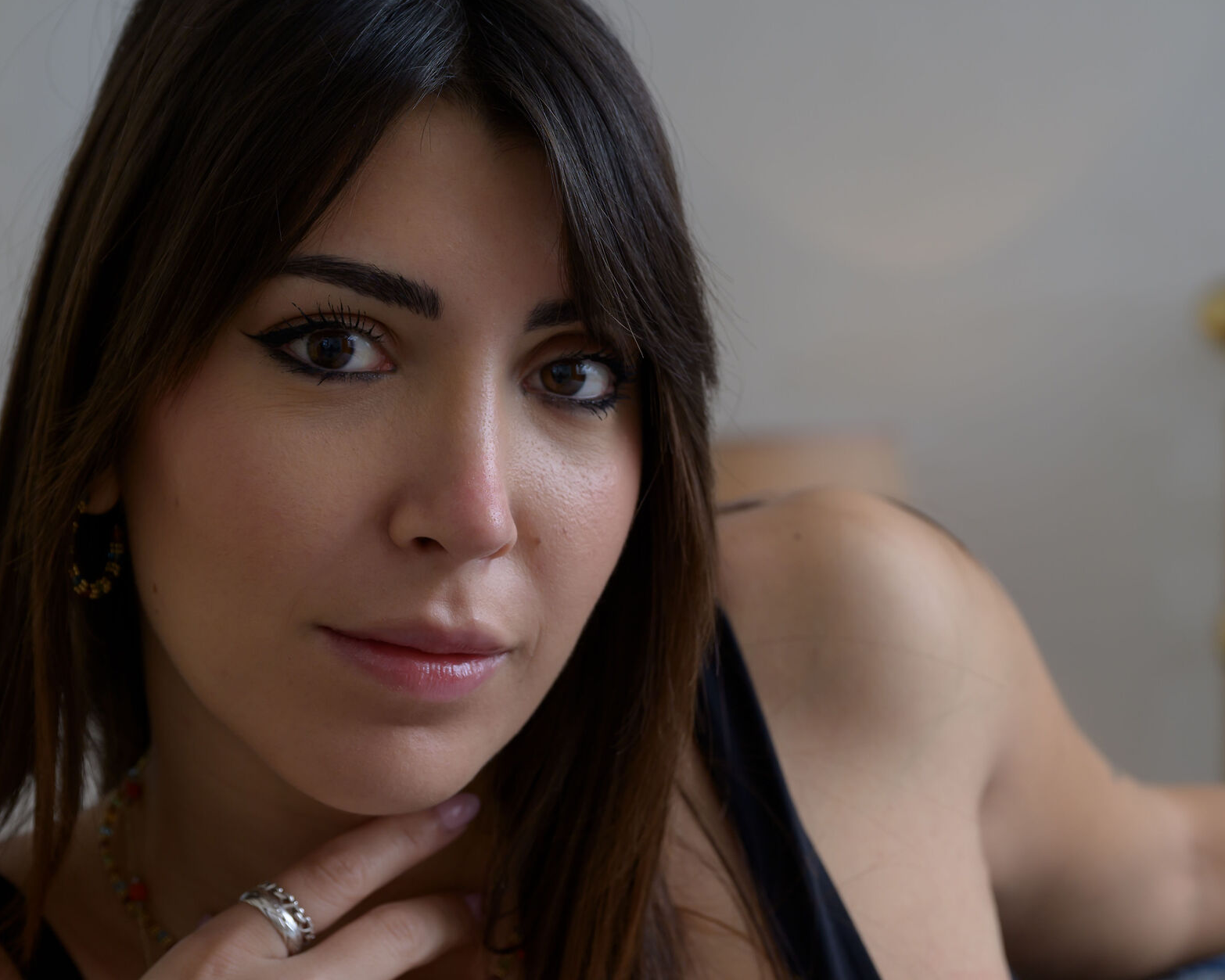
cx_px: 725
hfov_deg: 18.3
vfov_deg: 14.7
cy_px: 548
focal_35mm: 105
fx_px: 3807
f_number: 5.6
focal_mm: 73
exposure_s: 1/160
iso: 200
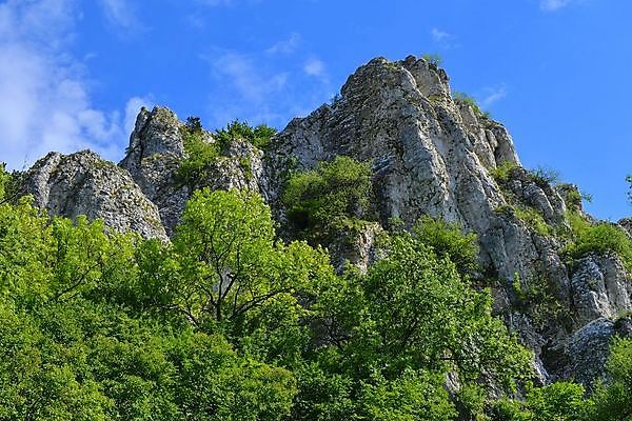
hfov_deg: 43.6
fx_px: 790
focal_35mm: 45
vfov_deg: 29.9
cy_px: 210
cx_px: 316
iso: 100
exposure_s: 1/60
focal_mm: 30
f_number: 16
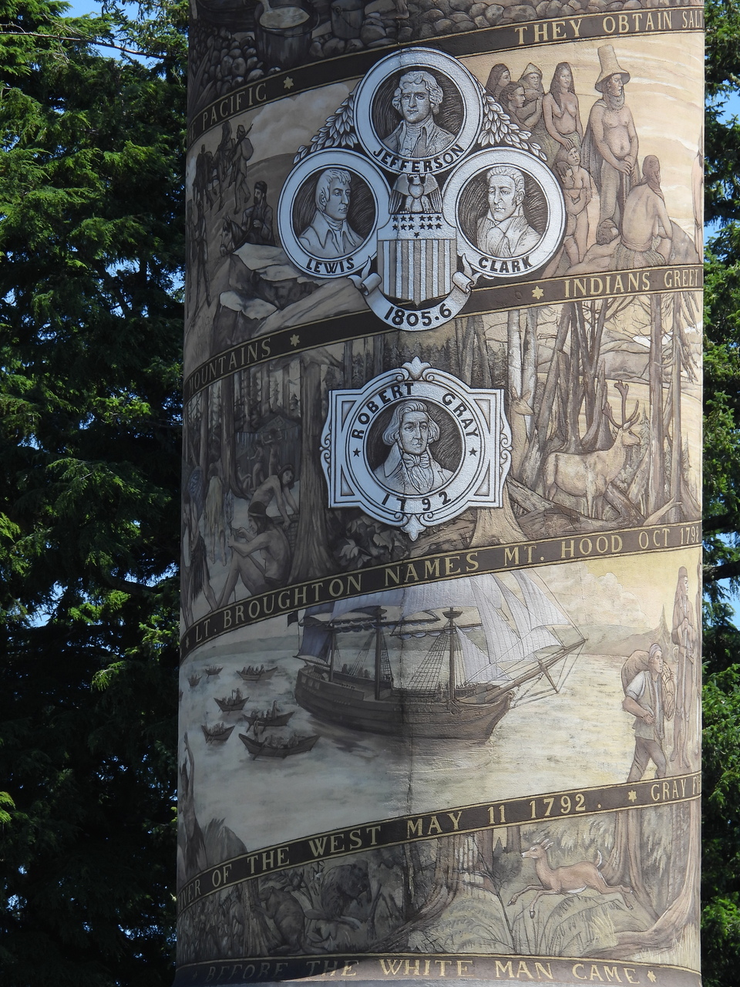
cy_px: 494
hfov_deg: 3.3
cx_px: 370
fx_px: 12826
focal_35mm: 450
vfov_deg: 4.4
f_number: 5
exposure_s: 1/400
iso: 100
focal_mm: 80.3
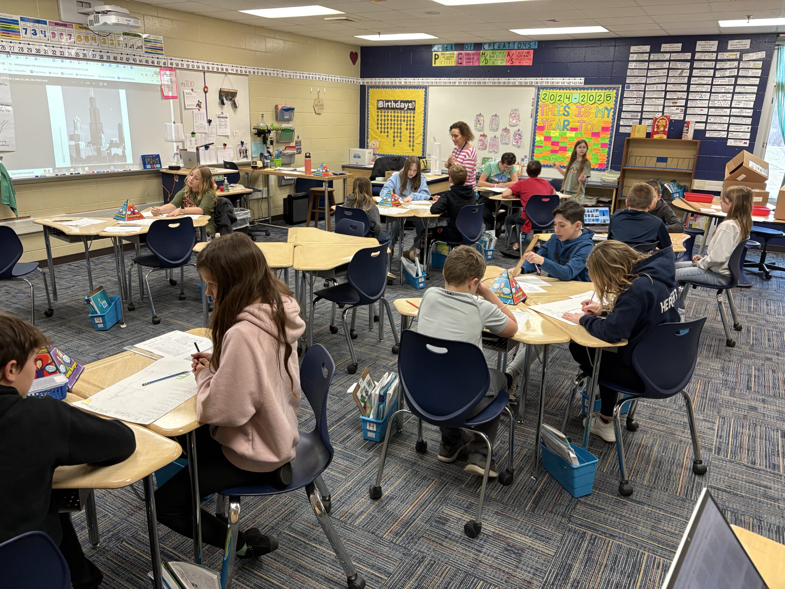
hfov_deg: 67.3
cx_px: 392
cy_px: 294
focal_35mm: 26
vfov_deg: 53.1
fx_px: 590
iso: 160
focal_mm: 5.96
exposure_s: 1/60
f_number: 1.6
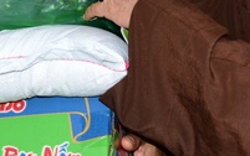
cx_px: 194
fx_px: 696
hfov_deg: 20.2
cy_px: -73
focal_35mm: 102
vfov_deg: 12.3
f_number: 5.6
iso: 200
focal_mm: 31
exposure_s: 1/100
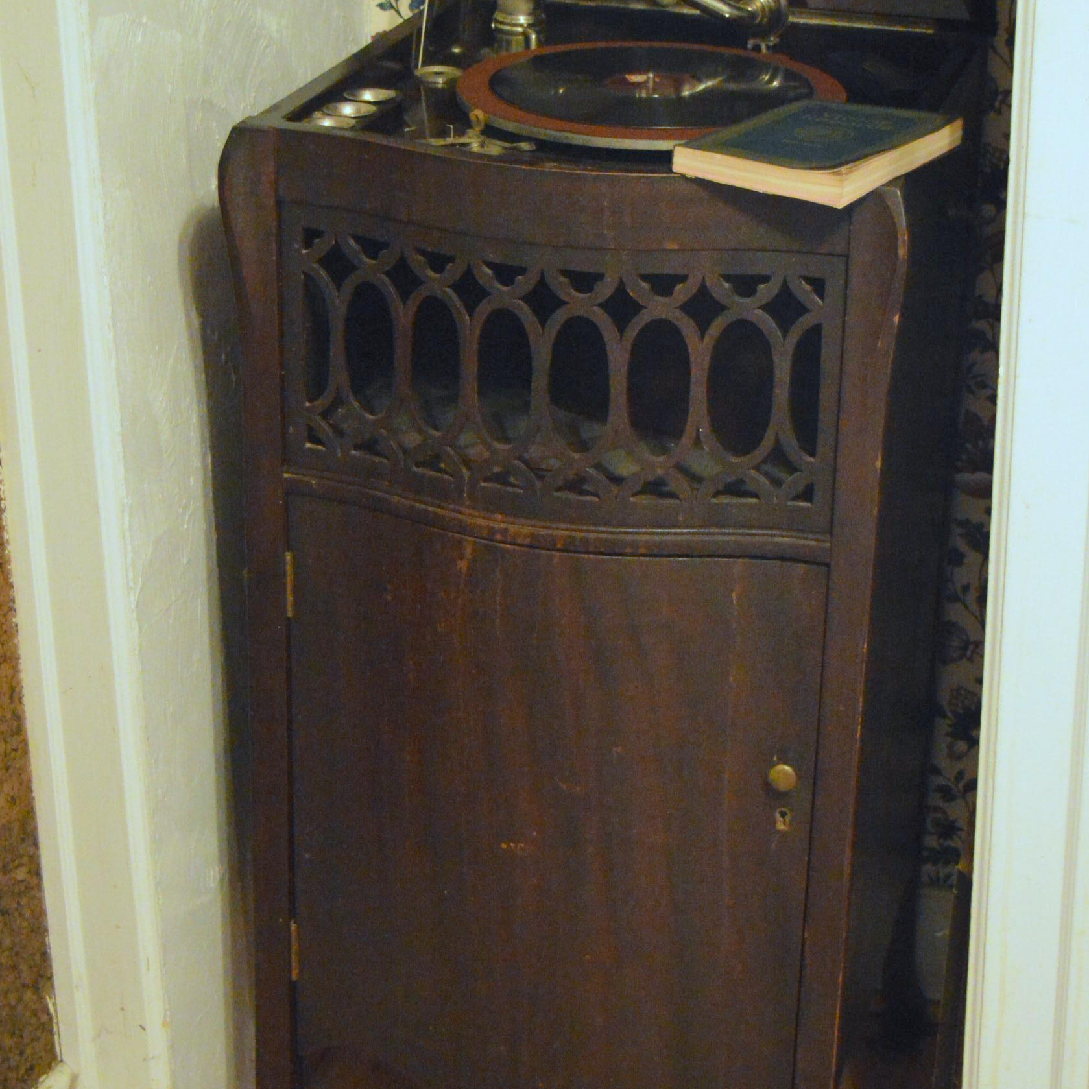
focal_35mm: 73
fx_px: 2598
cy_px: 428
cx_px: 539
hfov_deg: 23.7
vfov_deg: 23.6
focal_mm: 32
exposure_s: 1/30
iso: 6400
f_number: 4.5
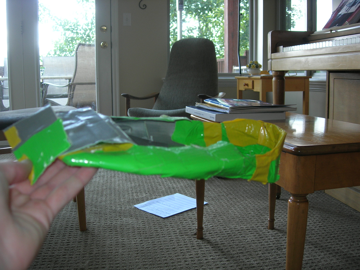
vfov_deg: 37.7
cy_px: 135
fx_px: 395
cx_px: 180
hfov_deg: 49.0
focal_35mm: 38
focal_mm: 7.8
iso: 64
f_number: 2.8
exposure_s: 1/30
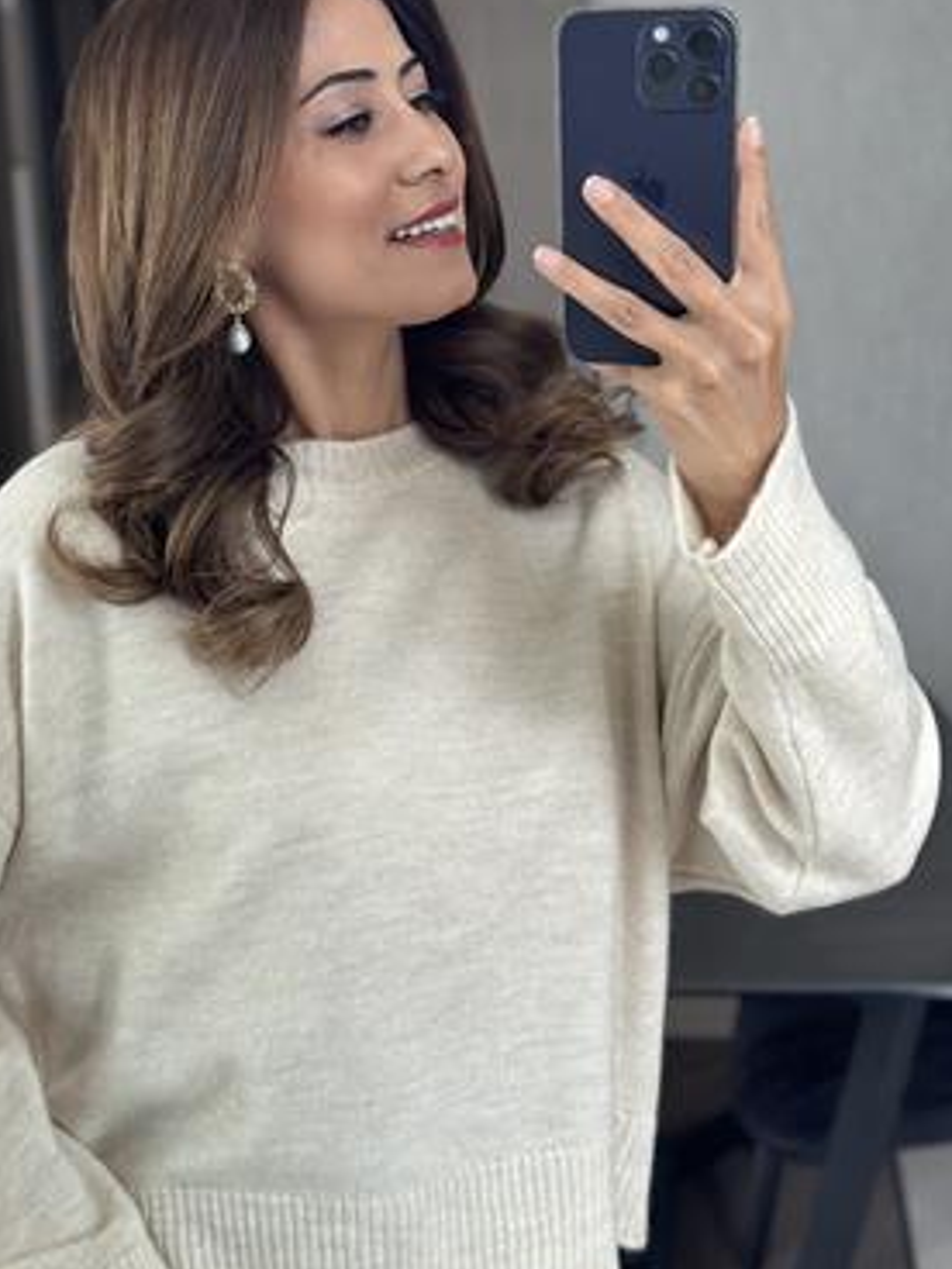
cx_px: 404
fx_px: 2420
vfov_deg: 29.4
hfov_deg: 22.2
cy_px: 631
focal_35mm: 66
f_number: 1.78
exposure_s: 1/60
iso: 320
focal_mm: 6.86
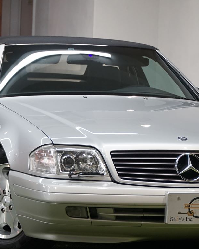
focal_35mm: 160
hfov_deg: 9.7
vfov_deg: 12.1
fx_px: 1178
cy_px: 131
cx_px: 112
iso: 800
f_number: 4
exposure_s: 1/125
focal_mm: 68
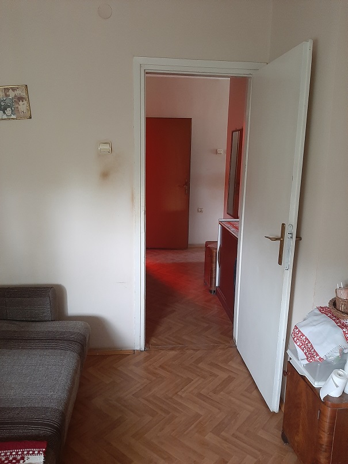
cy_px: 232
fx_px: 349
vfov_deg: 67.3
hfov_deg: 53.1
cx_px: 174
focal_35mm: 26
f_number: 1.7
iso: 320
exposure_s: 1/25
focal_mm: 3.93
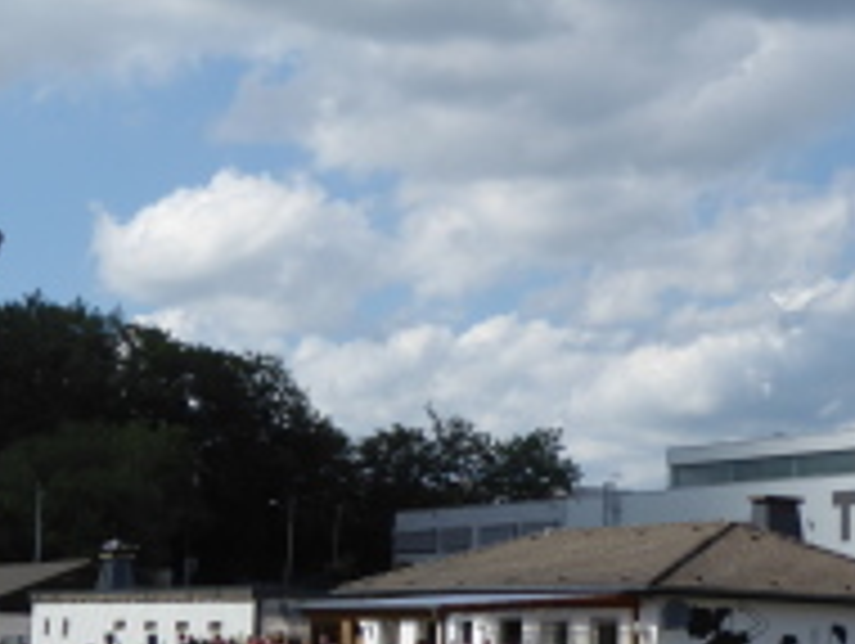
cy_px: 203
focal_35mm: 104
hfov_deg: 18.8
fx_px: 2572
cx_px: 306
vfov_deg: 14.2
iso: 80
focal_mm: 7.8
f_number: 3.9
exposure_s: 1/1000
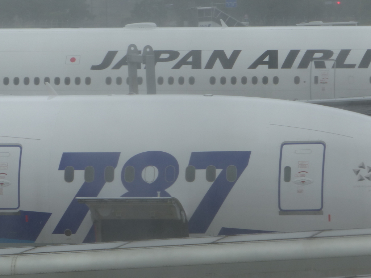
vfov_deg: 4.5
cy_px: 139
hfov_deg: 6.0
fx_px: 3548
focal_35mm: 331
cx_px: 186
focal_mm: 59.5
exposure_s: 1/125
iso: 100
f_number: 4
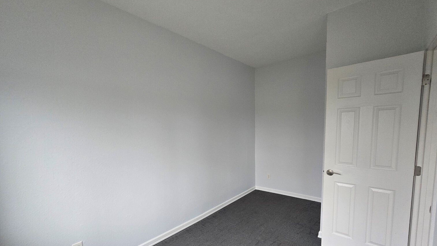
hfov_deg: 103.0
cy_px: 144
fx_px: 174
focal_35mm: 15
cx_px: 217
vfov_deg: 70.0
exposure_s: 1/60
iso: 400
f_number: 2.2
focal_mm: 2.2
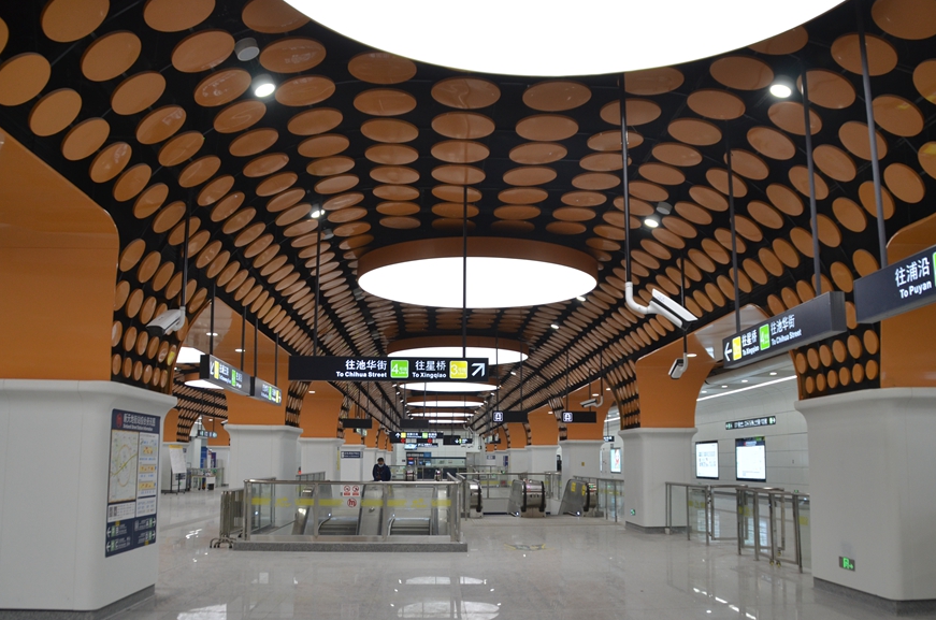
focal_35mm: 31
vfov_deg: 42.1
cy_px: 330
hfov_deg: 60.3
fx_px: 804
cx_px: 501
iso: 400
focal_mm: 18
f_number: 5
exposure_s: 1/100
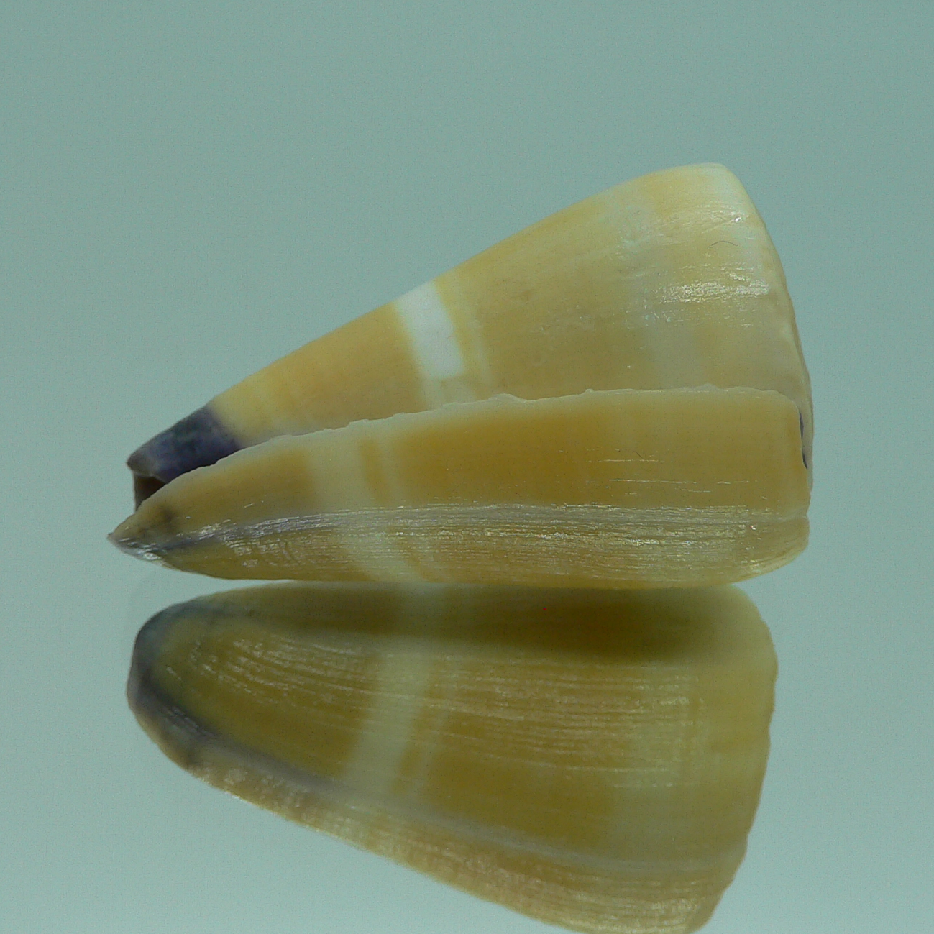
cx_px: 464
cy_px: 502
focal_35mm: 48
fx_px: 1465
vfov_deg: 35.3
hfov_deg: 35.4
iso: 80
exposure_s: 1/80
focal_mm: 4.6
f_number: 2.8
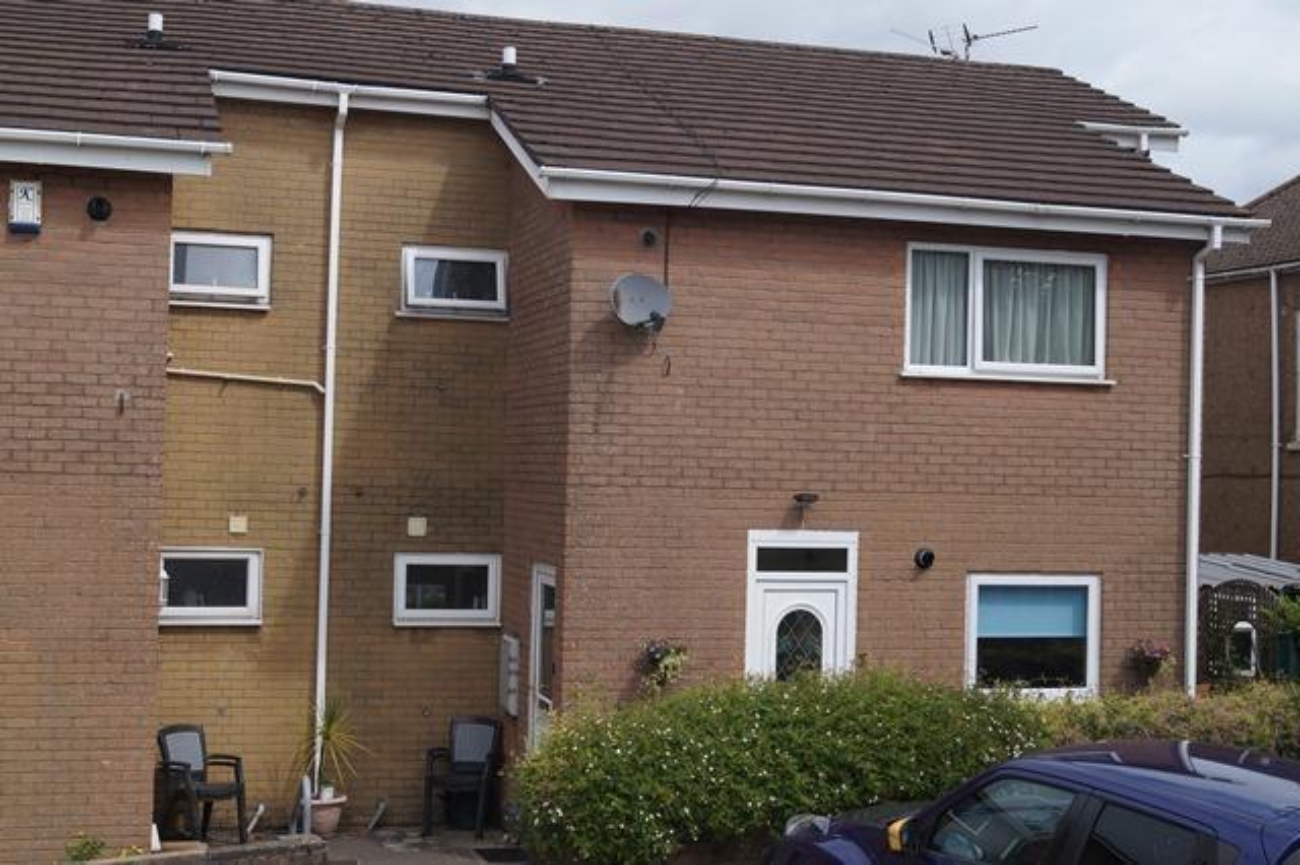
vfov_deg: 25.7
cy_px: 432
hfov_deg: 37.9
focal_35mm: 52
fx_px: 1895
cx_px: 650
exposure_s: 1/320
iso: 100
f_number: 7.1
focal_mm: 35
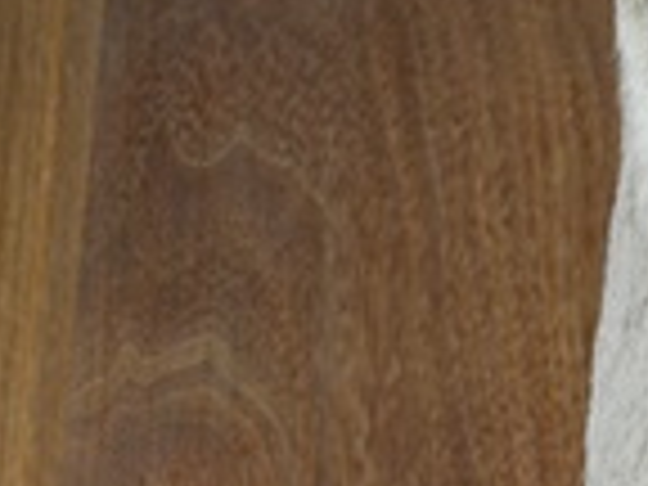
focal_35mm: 240
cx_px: 1089
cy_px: 634
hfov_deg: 8.0
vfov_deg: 6.1
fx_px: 4493
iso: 800
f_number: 5.3
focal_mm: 40
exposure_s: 1/40
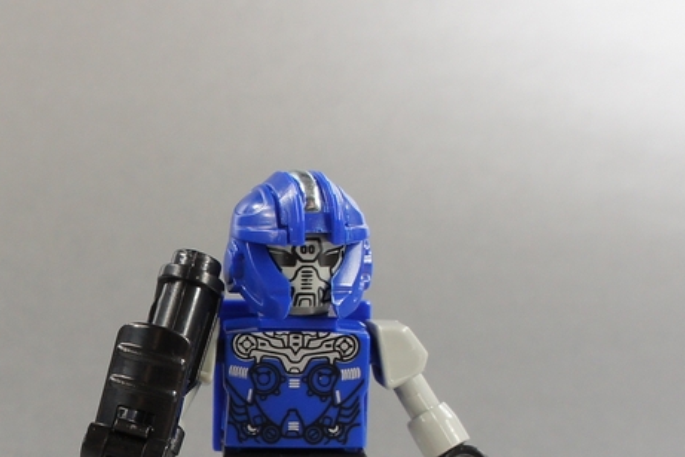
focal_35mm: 65
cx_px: 58
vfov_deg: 20.4
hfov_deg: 29.6
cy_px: 432
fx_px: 1238
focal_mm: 20
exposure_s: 1/60
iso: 400
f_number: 8
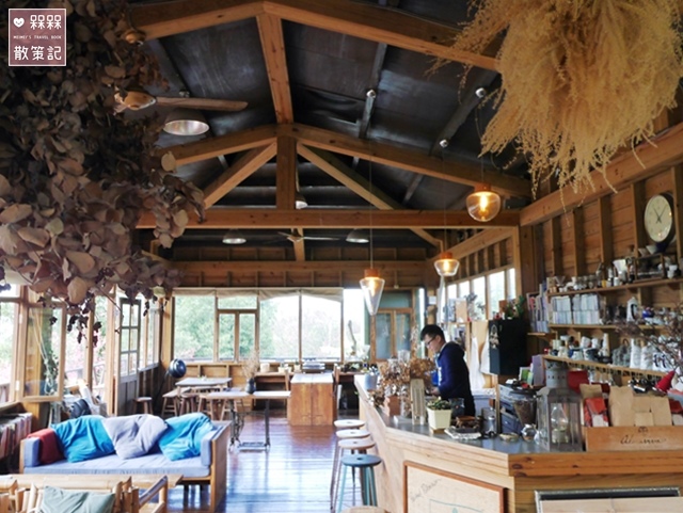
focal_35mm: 30
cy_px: 256
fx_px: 592
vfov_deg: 46.9
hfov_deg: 59.9
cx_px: 342
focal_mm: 15
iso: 640
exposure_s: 1/60
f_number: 7.1
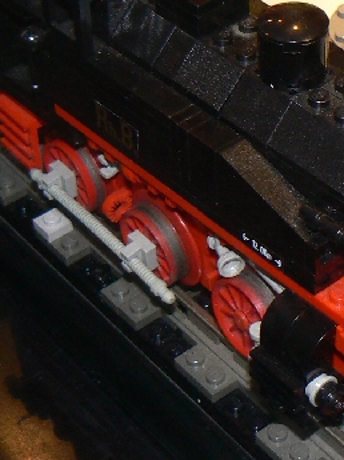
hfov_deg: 13.8
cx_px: 209
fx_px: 1420
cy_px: 157
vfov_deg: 18.3
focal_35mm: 107
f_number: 2.8
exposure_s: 1/30
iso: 100
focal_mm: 6
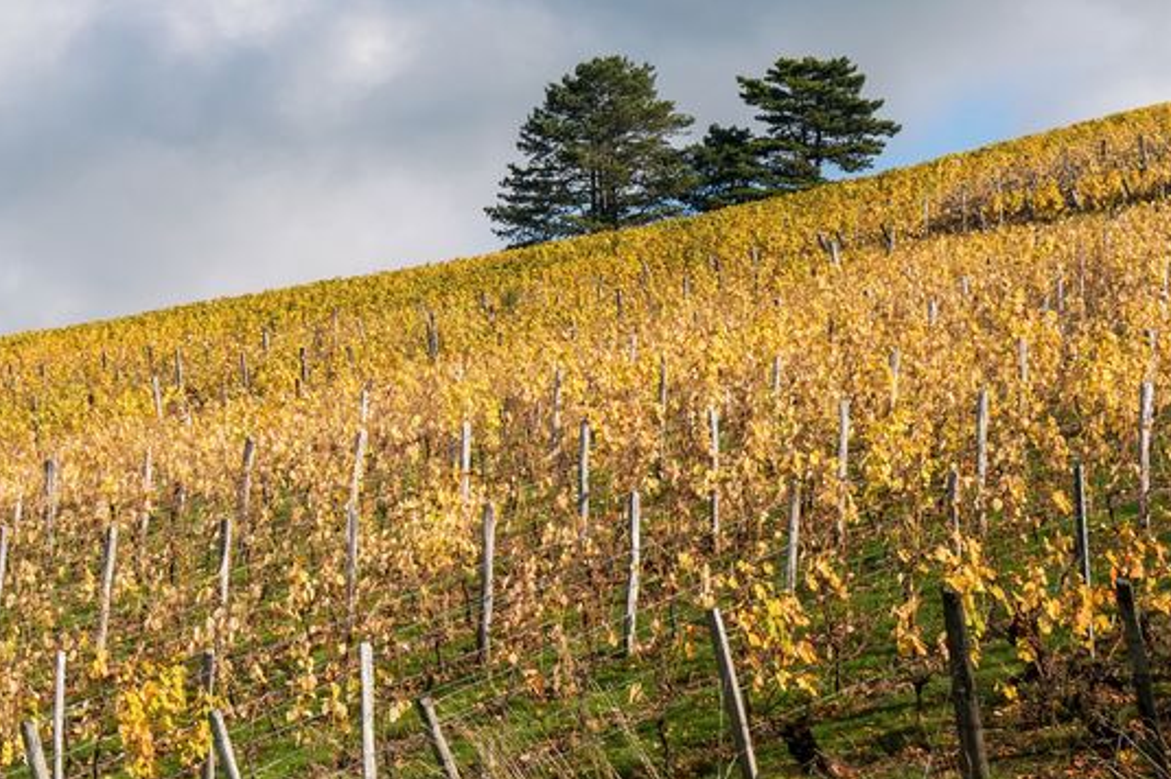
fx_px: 4356
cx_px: -228
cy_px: 18
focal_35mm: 134
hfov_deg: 14.8
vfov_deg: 10.1
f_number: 11
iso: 100
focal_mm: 56
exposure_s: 1/250
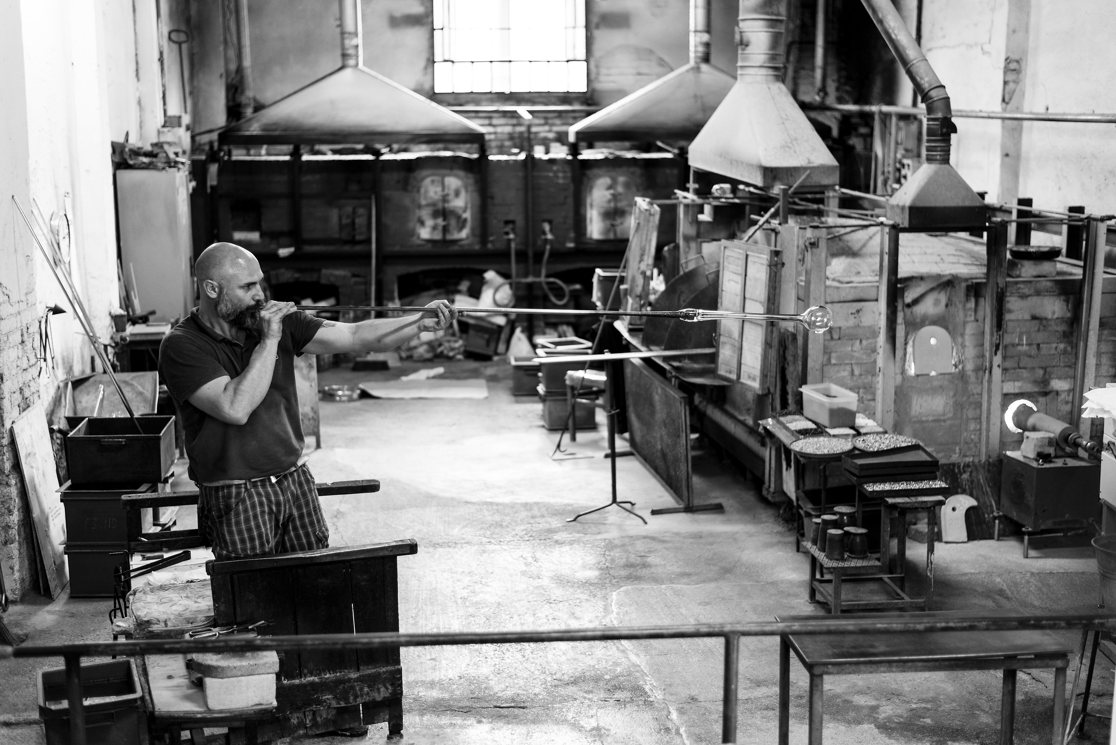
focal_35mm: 50
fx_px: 1550
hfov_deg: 39.6
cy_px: 372
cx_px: 558
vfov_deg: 27.0
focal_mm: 50
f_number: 1.8
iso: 400
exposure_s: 1/160
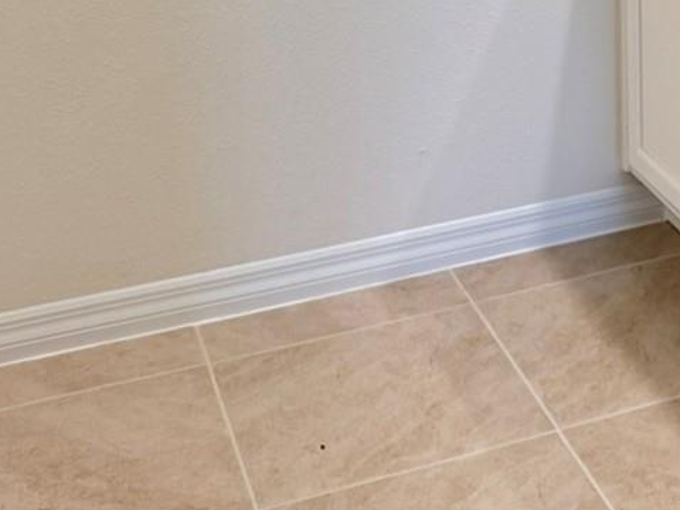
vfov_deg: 17.2
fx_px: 1572
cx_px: 738
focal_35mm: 80
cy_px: -183
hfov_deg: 23.0
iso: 160
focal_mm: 6.76
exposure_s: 1/60
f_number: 1.78
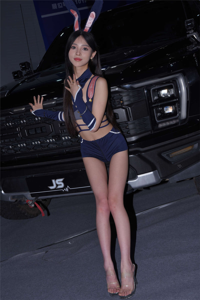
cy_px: 150
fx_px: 416
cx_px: 100
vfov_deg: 39.6
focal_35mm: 50
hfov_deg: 27.0
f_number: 9
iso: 200
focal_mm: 50
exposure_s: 1/250
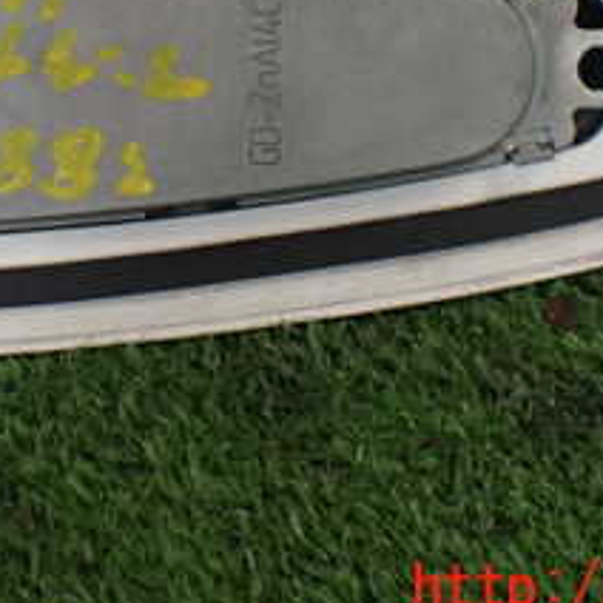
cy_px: -14
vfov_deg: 22.1
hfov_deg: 23.0
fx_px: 1478
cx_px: 202
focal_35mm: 75
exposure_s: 1/125
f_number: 2.3
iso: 400
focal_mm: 5.4
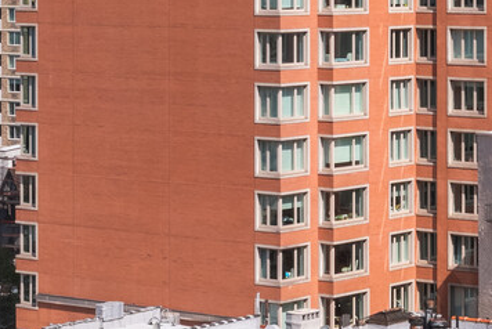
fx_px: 2188
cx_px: 202
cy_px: -101
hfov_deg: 12.8
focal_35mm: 160
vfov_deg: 8.5
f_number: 20
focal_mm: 38
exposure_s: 1/200
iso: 640
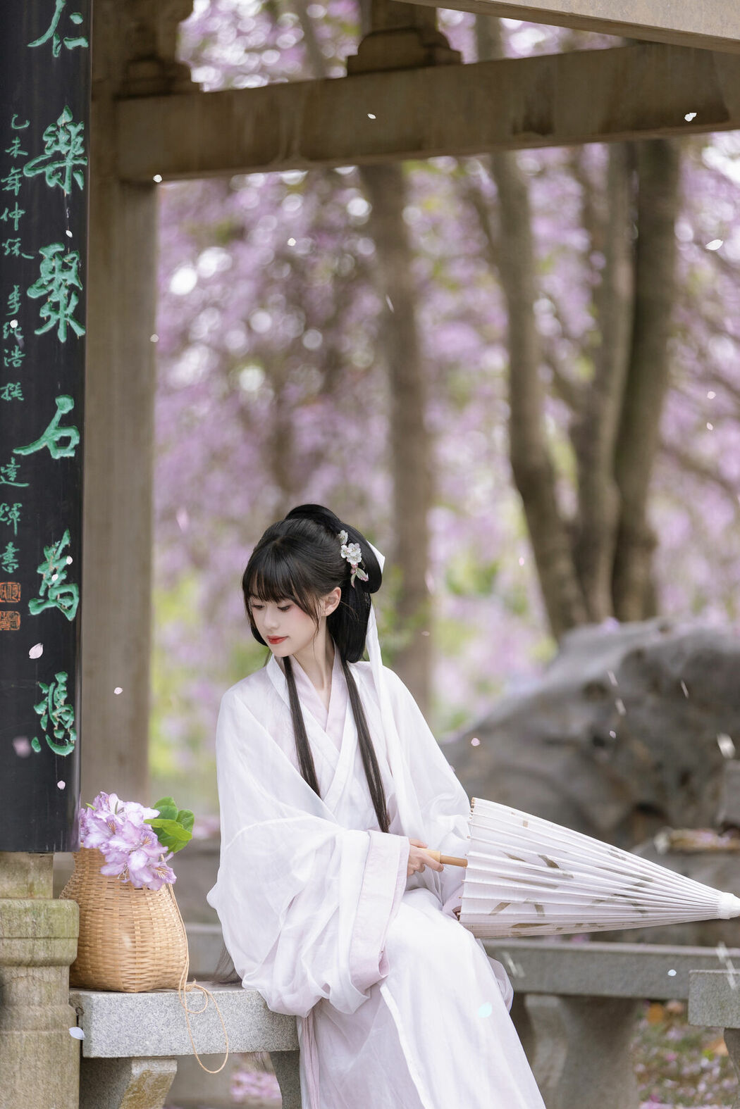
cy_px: 554
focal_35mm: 182
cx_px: 370
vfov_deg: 11.3
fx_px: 5611
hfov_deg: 7.5
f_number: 2.8
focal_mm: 182
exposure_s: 1/800
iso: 320
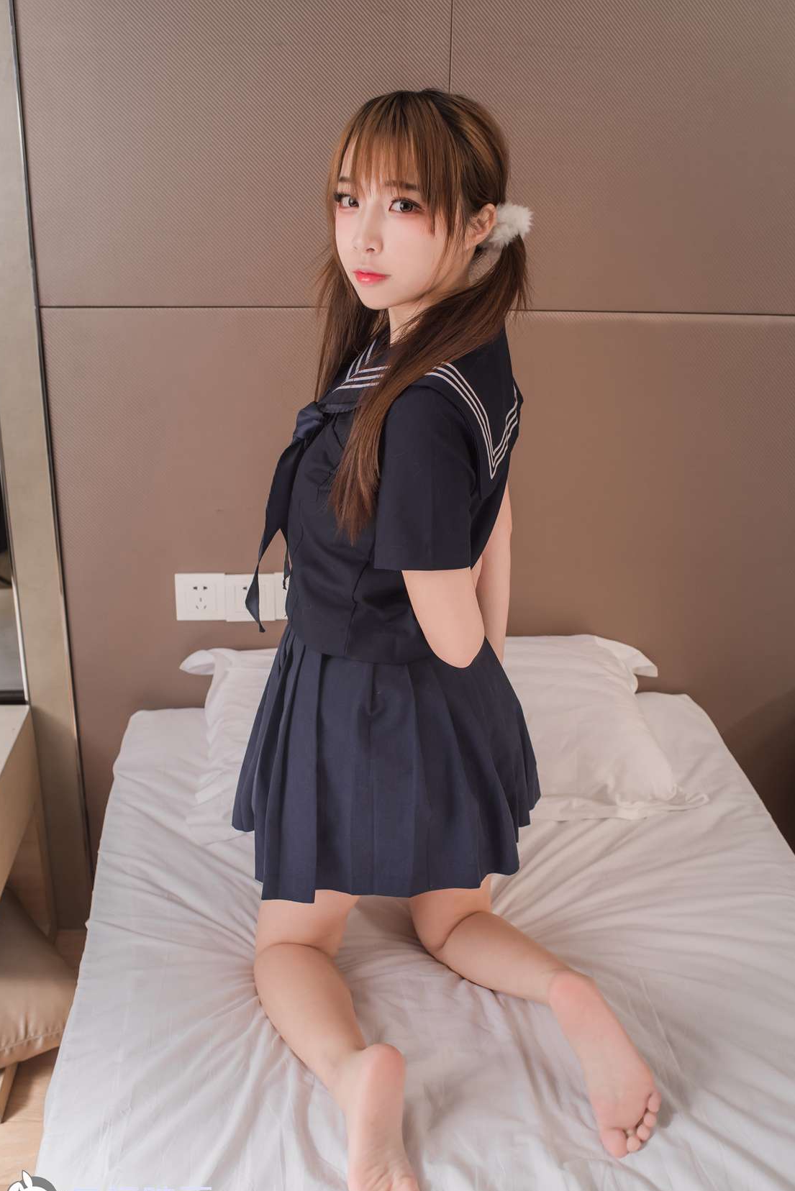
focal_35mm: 38
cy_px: 611
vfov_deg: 50.7
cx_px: 425
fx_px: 1258
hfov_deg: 35.1
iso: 200
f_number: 5
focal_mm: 35
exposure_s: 1/160
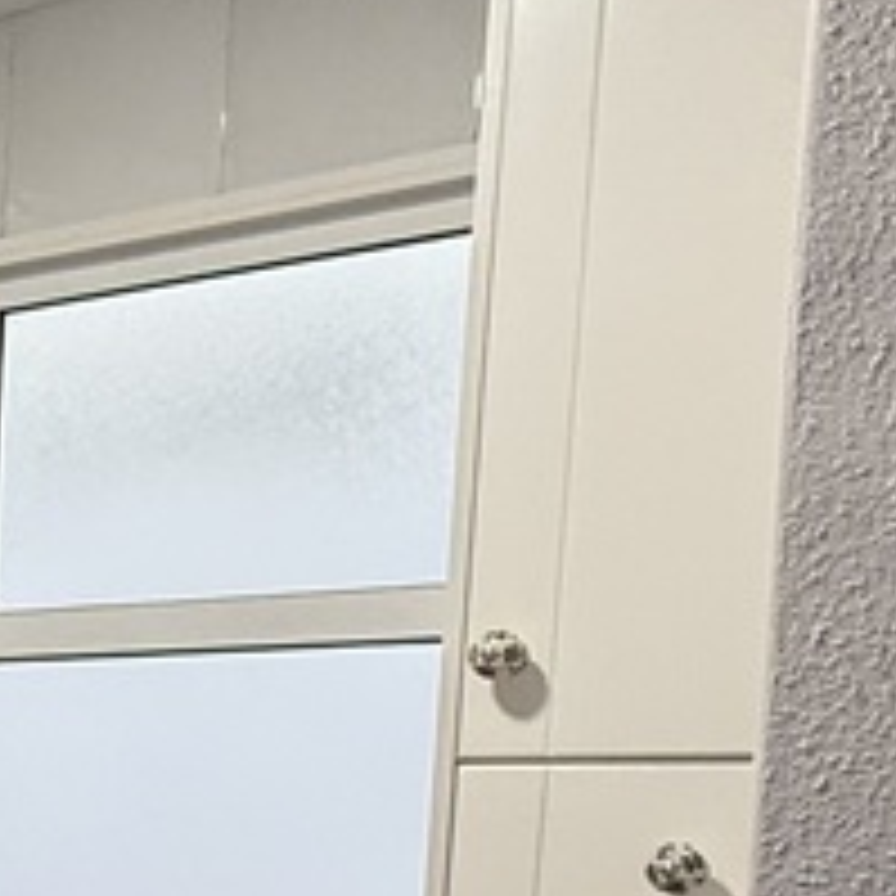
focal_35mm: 81
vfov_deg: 20.2
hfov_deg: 15.9
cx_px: -977
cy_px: 1047
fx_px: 2372
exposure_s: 1/100
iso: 250
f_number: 2.2
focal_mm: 2.22
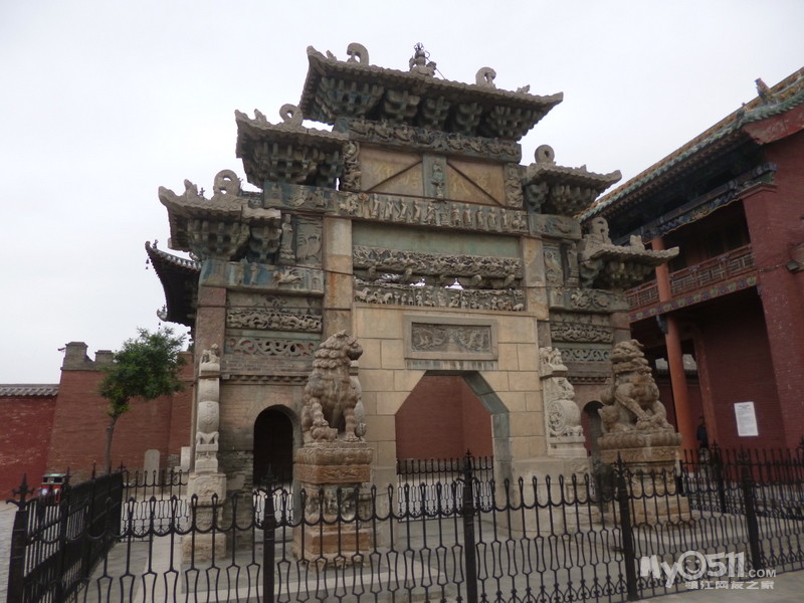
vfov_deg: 56.8
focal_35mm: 24
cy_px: 302
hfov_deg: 71.6
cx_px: 402
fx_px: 557
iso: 160
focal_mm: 4.3
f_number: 2.5
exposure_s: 1/500
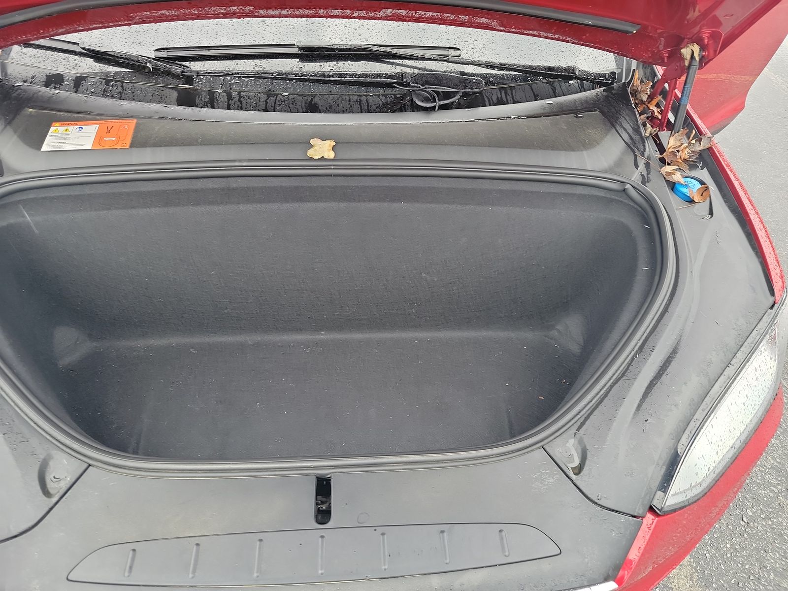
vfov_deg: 56.8
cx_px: 394
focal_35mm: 24
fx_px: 546
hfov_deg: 71.6
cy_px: 296
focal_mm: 6.7
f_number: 1.8
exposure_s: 1/59
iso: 135
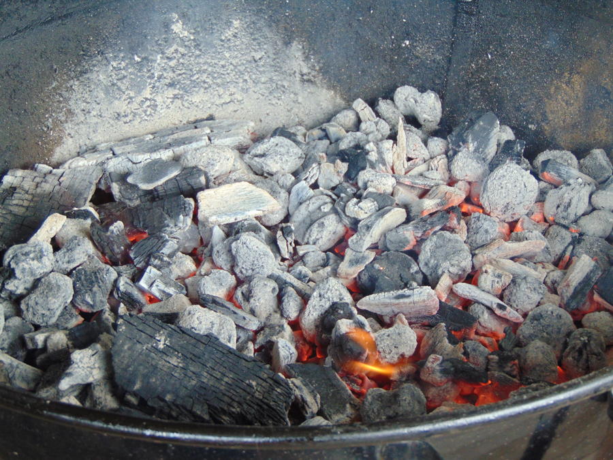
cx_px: 306
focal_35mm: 108
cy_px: 230
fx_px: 1913
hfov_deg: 18.2
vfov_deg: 13.7
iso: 160
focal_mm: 19.4
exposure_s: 1/30
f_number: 3.9
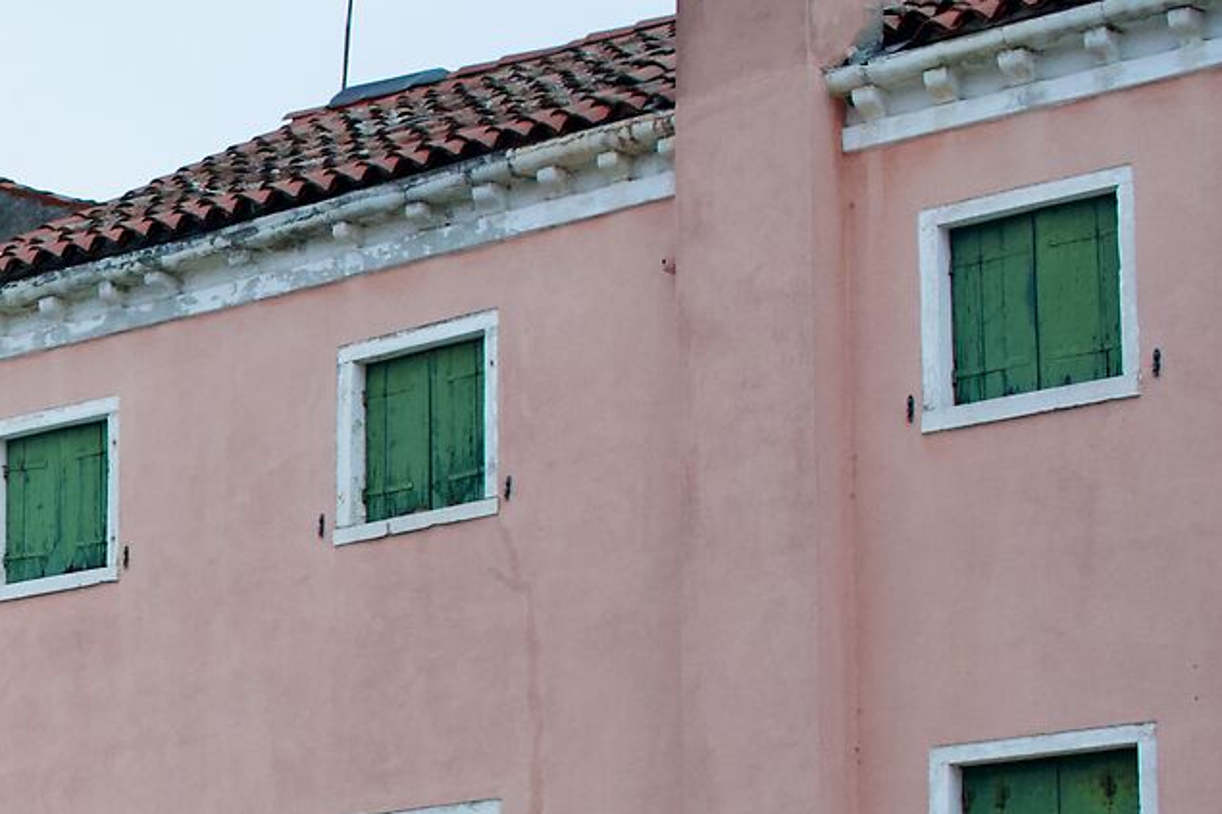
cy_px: 860
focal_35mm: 121
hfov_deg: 15.1
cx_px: -833
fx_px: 4106
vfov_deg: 11.2
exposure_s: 1/60
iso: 1000
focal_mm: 32
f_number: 4.5
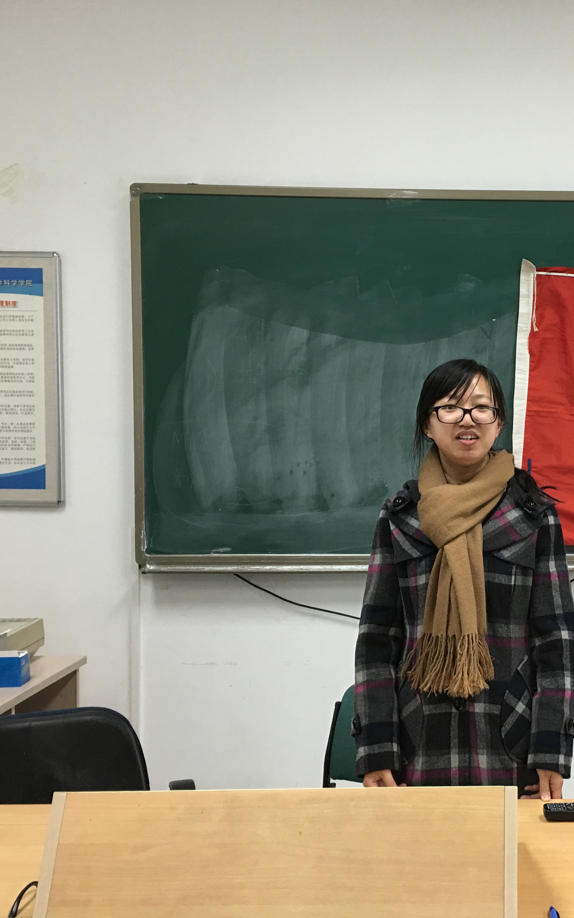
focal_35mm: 42
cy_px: 464
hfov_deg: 28.9
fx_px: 1051
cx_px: 552
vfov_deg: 47.2
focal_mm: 4.15
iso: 50
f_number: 2.2
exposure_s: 1/17
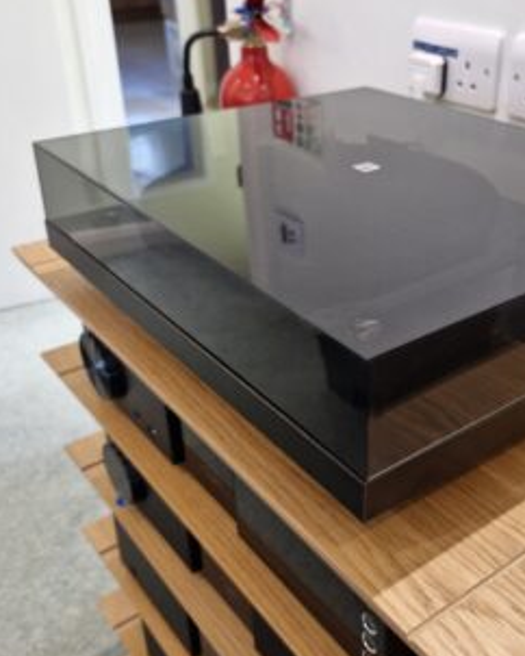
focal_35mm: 38
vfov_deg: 47.9
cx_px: 373
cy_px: 326
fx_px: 737
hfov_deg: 38.5
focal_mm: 5.54
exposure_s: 1/100
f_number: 1.8
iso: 320
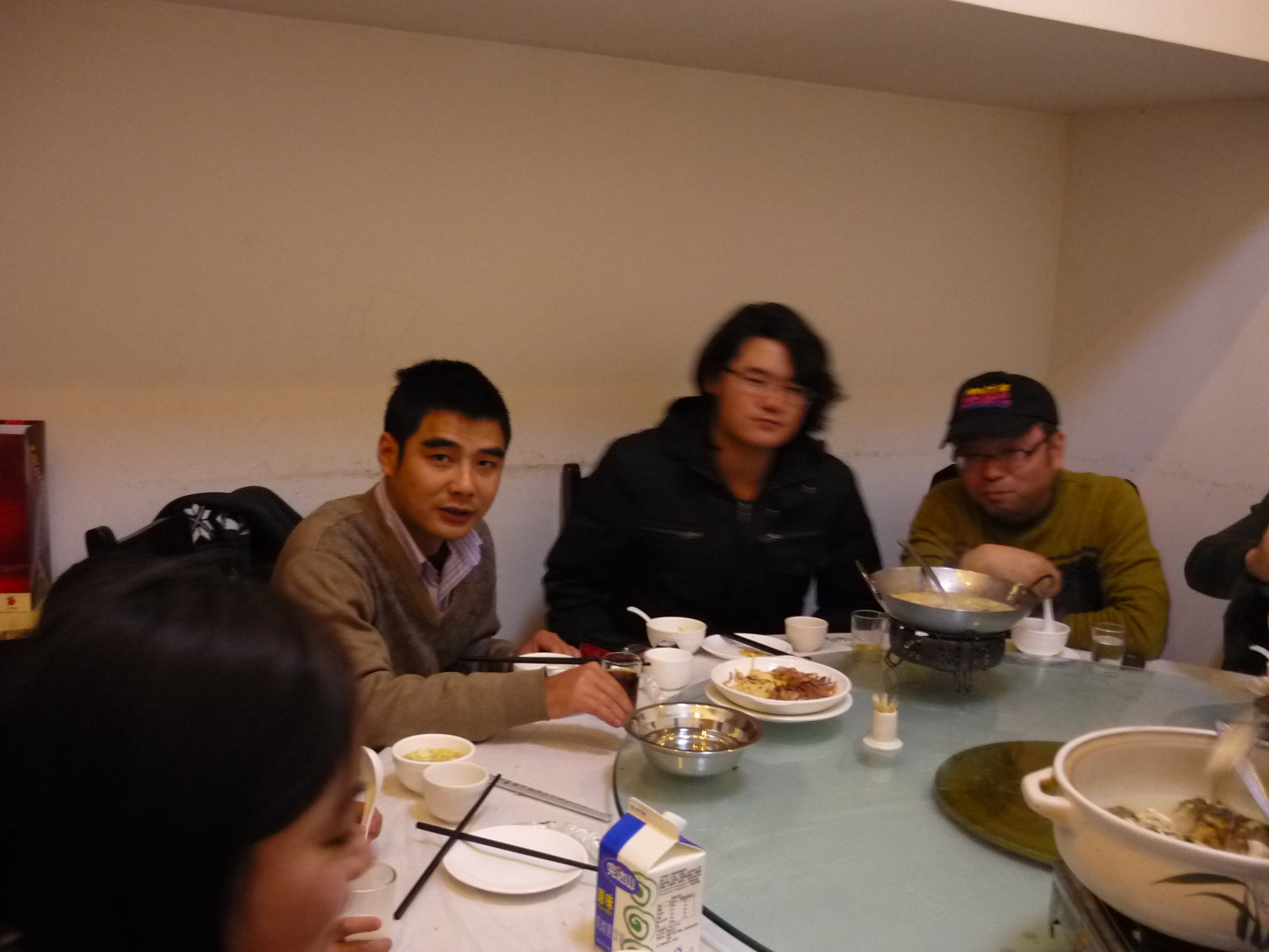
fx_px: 1210
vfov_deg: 42.9
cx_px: 634
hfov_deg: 55.4
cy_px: 476
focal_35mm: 33
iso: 400
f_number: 2.8
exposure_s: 1/8
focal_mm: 5.5
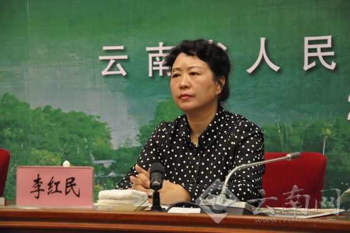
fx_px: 1239
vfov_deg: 10.7
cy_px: 116
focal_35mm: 128
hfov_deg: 16.1
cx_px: 175
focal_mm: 85
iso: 3200
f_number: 5.6
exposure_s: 1/80
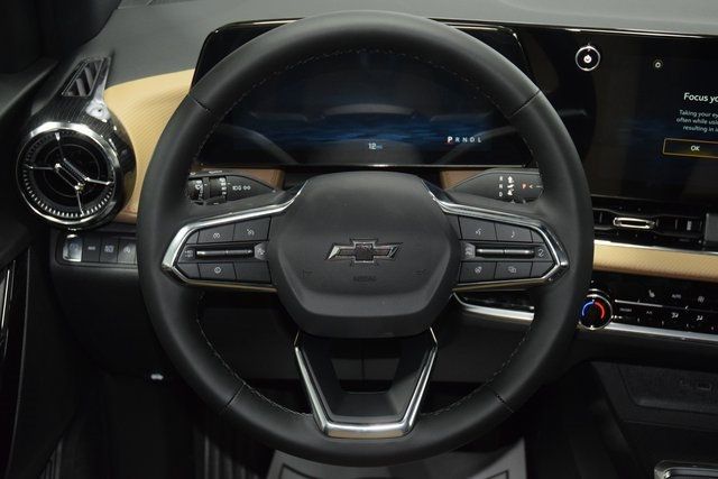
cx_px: 359
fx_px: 1017
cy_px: 240
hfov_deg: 38.9
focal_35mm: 51
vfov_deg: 26.5
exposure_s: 1/50
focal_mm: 34
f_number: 4
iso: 2200
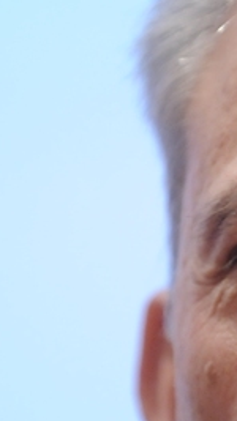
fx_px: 8969
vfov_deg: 2.7
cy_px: 247
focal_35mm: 802
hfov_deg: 1.5
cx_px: 242
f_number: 2.8
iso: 3200
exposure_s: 1/160
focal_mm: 200
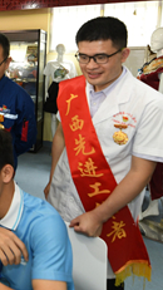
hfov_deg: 25.7
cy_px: 81
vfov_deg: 51.1
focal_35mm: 38
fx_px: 292
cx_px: -61
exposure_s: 1/60
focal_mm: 14
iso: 1000
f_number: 4
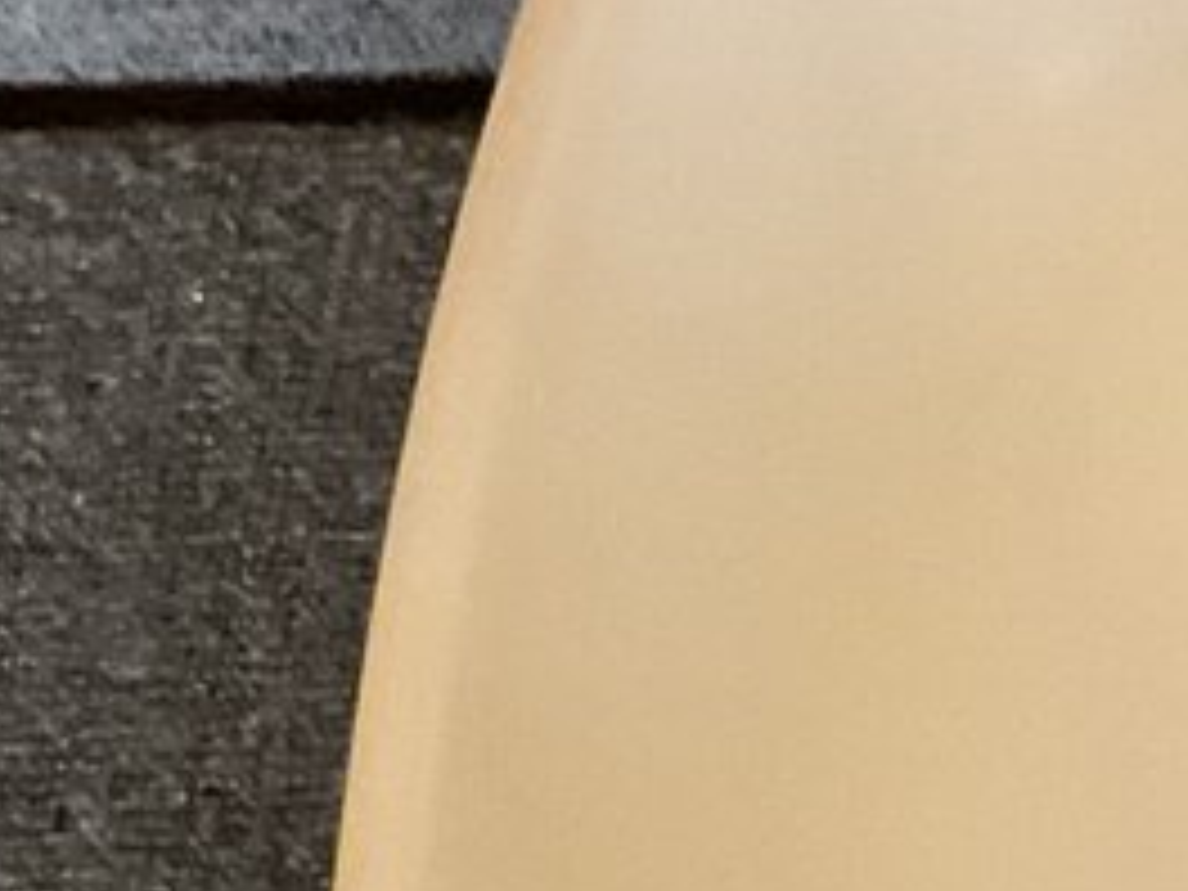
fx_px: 5697
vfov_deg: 8.9
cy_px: 808
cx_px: 2437
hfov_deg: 10.8
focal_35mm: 166
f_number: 1.8
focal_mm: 3
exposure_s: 1/50
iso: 250
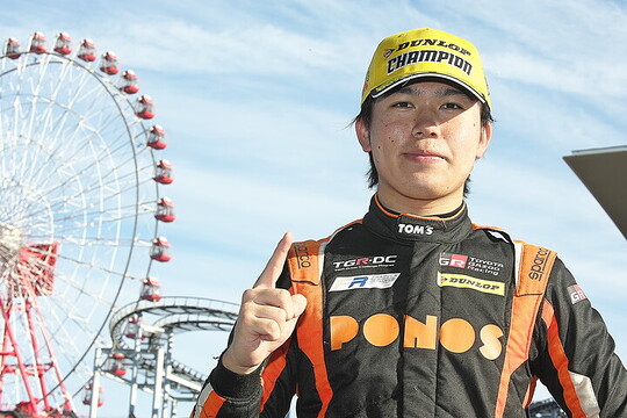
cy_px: 209
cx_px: 314
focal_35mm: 70
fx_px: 1219
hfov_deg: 28.8
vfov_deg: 19.5
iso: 800
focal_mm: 70
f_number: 22
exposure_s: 1/250
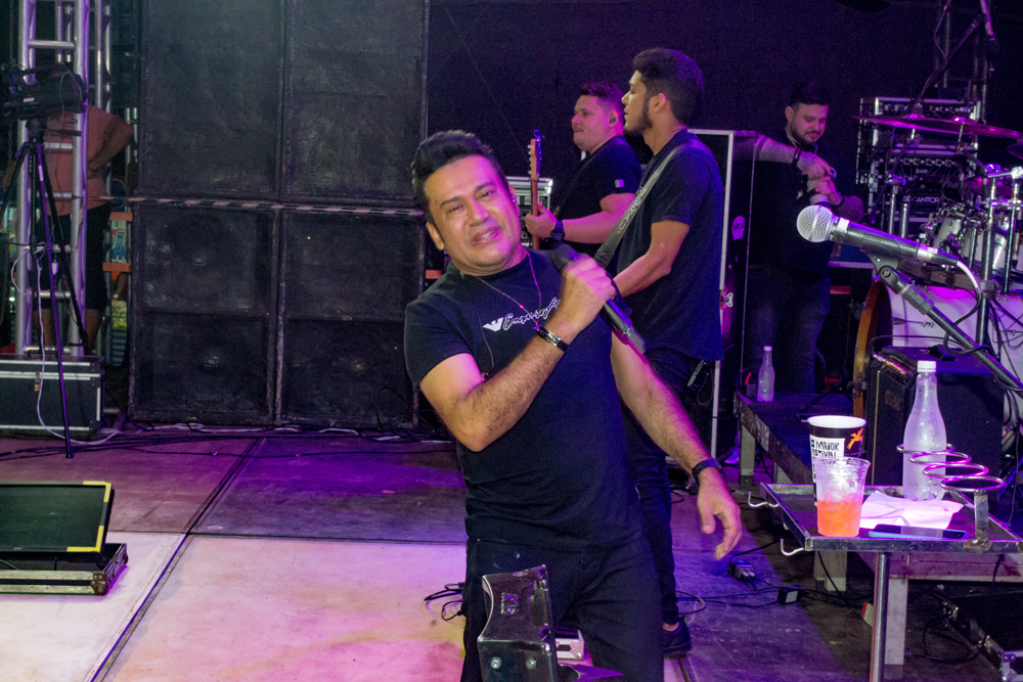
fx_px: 1876
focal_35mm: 66
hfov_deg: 30.5
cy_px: 341
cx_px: 512
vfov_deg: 20.6
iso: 3200
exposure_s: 1/60
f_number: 13
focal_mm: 44
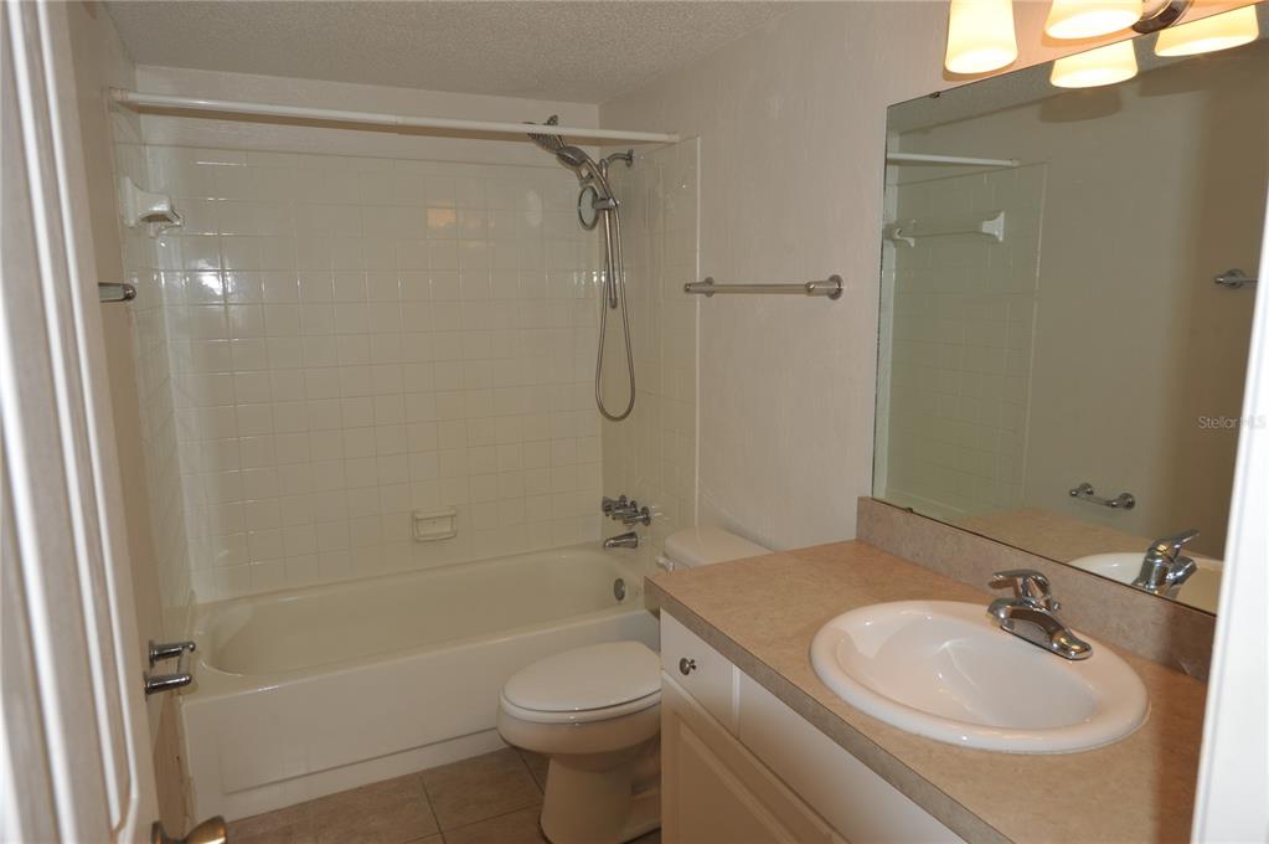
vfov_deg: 53.0
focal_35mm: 24
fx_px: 845
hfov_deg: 73.8
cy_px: 422
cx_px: 634
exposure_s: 1/60
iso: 200
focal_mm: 24
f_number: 8
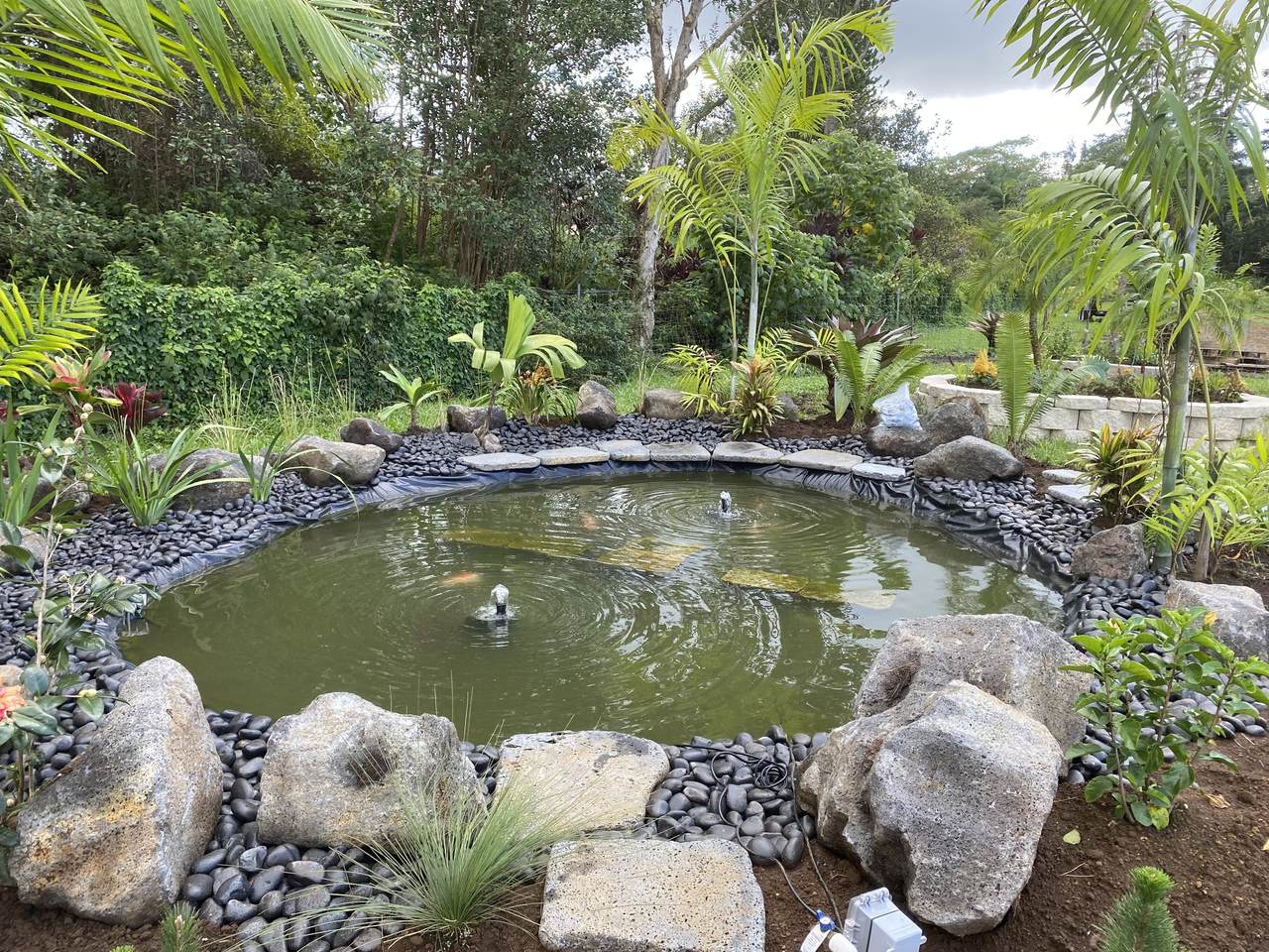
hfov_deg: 67.3
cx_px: 634
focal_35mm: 26
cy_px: 476
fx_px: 953
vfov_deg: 53.1
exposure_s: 1/208
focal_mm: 4.25
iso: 32
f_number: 1.8
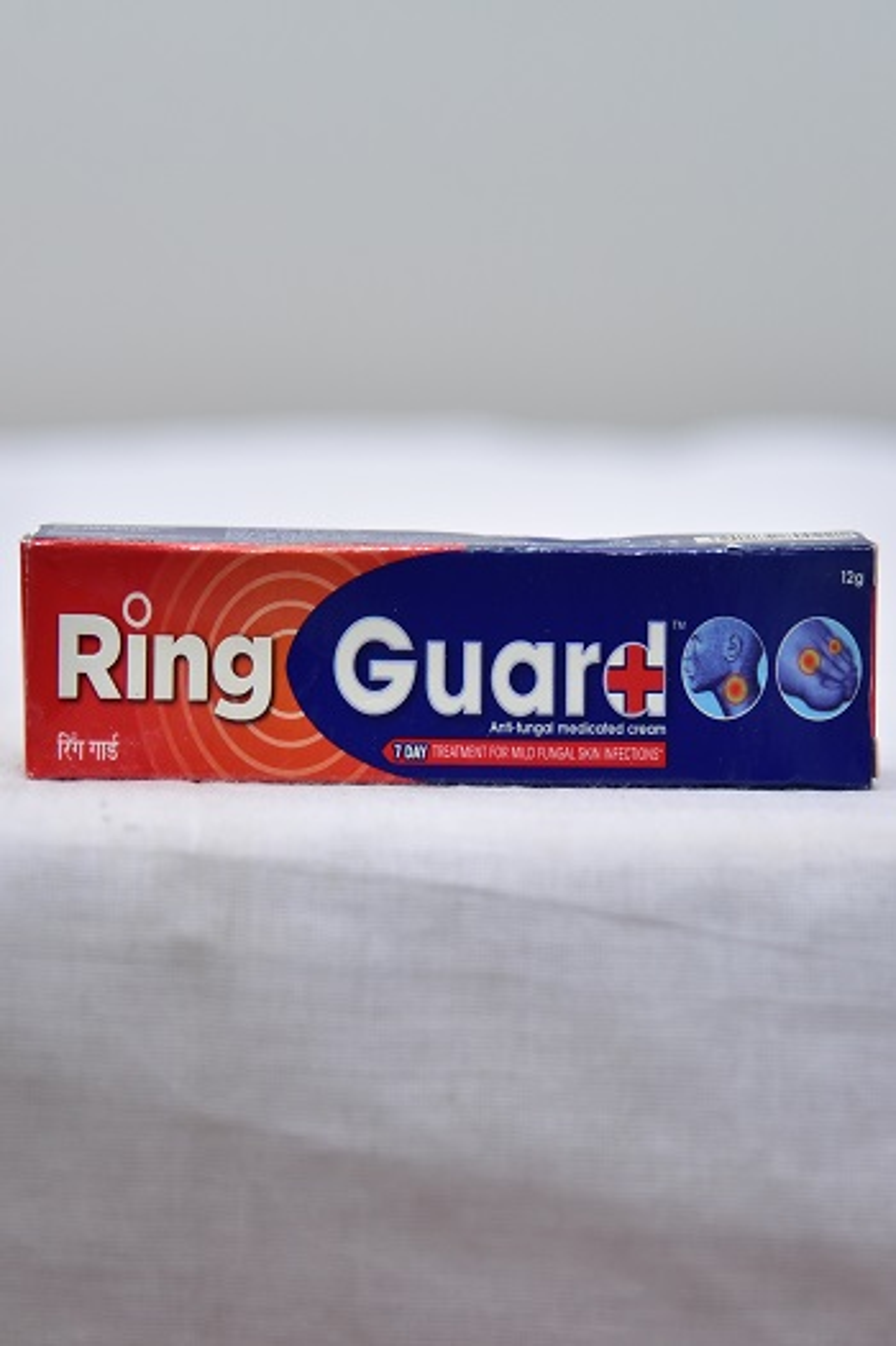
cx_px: 448
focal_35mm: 110
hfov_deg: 12.4
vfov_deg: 18.6
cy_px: 673
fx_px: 4112
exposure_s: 1/125
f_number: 4
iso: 1600
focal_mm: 110
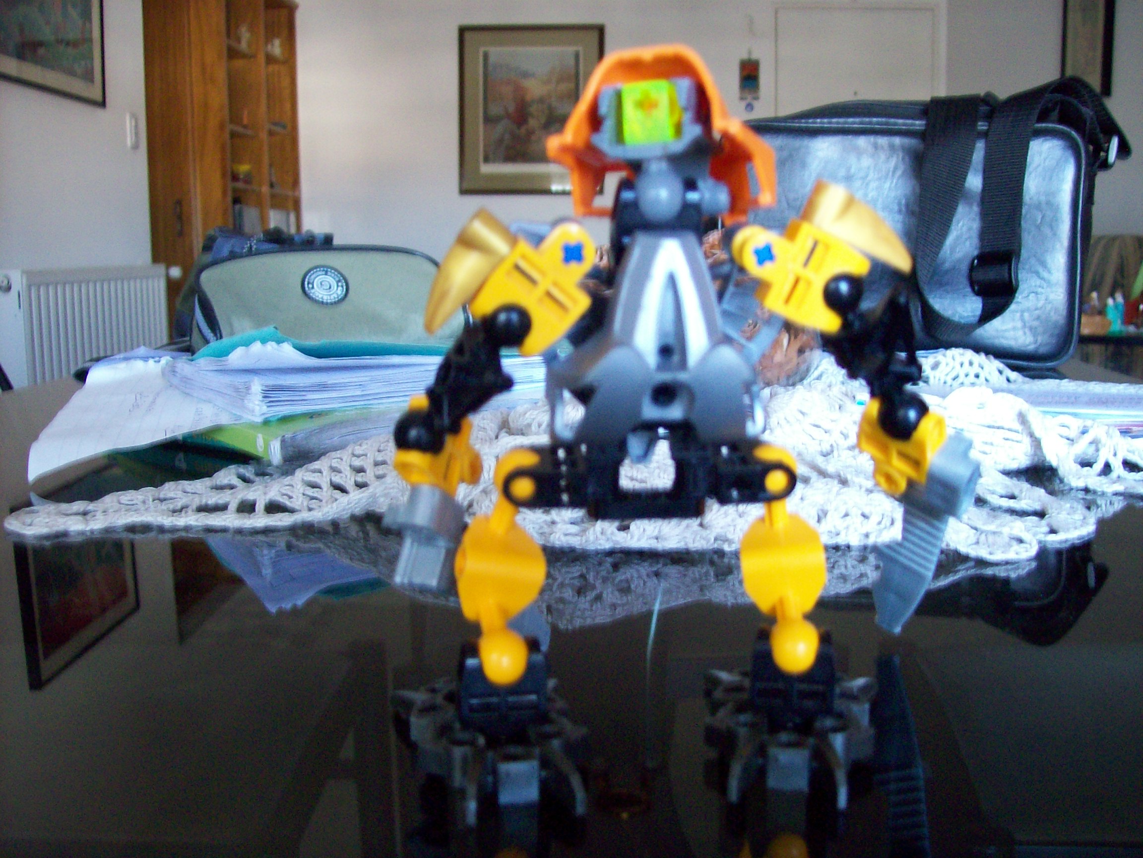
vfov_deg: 39.7
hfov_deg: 51.4
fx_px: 1189
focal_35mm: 36
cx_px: 572
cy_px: 429
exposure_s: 1/11.1
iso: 160
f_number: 2.7
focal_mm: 6
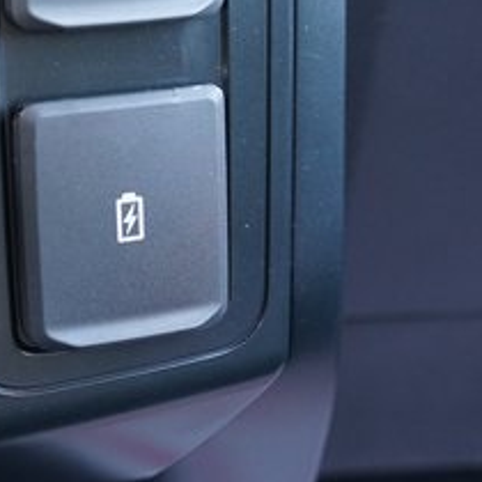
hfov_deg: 19.6
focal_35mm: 88
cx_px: 117
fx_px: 1386
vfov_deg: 19.6
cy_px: 148
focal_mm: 34
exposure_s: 1/60
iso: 1600
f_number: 3.5
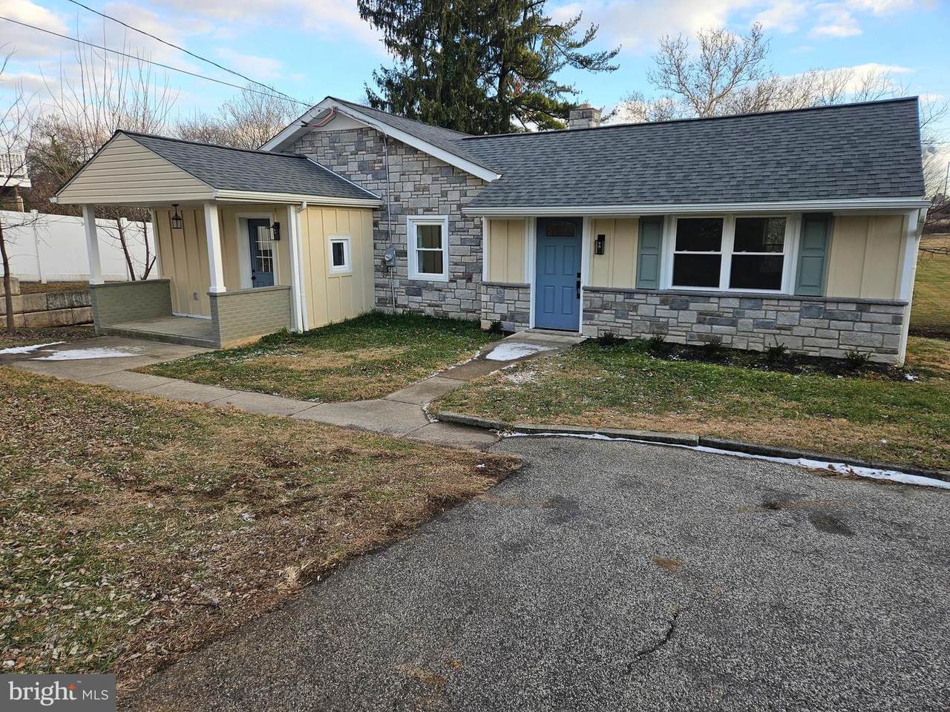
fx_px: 631
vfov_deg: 58.9
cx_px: 475
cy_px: 356
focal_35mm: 23
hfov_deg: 73.9
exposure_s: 1/300
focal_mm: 5.4
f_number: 1.8
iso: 25
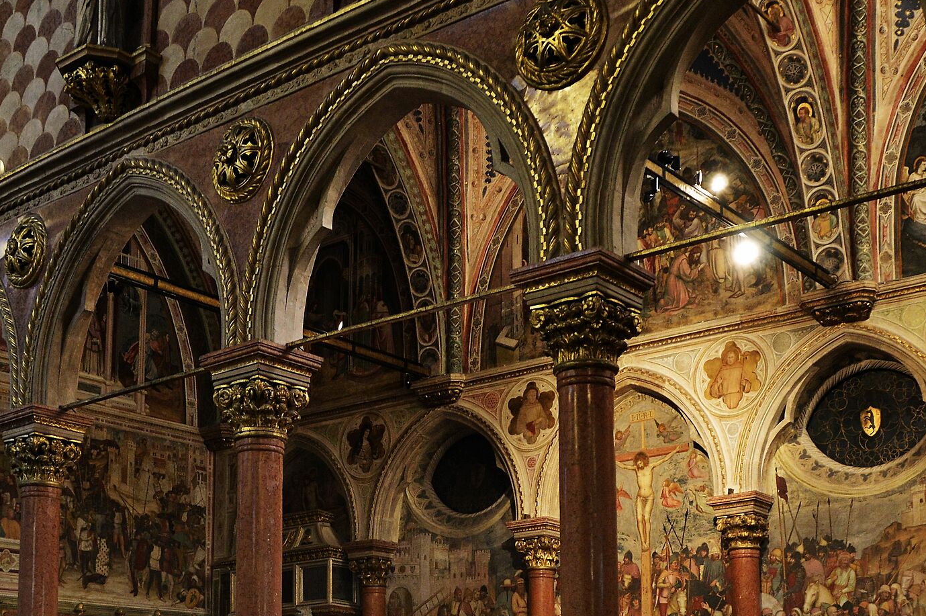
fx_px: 1208
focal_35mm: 47
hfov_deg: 41.9
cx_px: 504
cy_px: 495
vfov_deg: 28.0
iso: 1100
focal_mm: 18
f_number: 3.5
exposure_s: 1/15
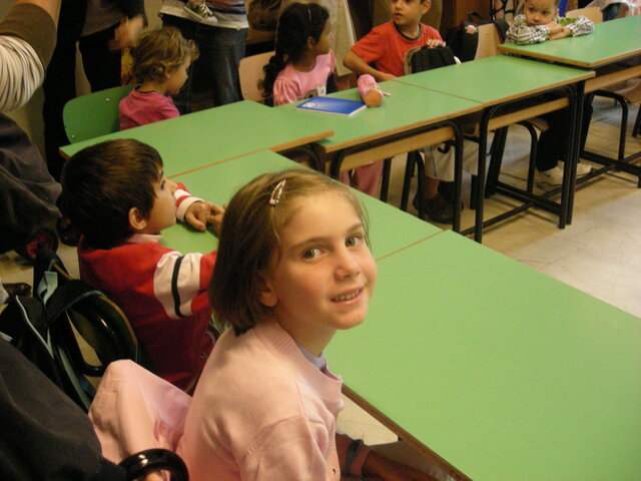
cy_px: 240
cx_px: 320
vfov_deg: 37.7
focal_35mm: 38
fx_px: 704
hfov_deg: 49.0
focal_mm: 6.3
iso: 479
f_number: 3.2
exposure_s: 1/30
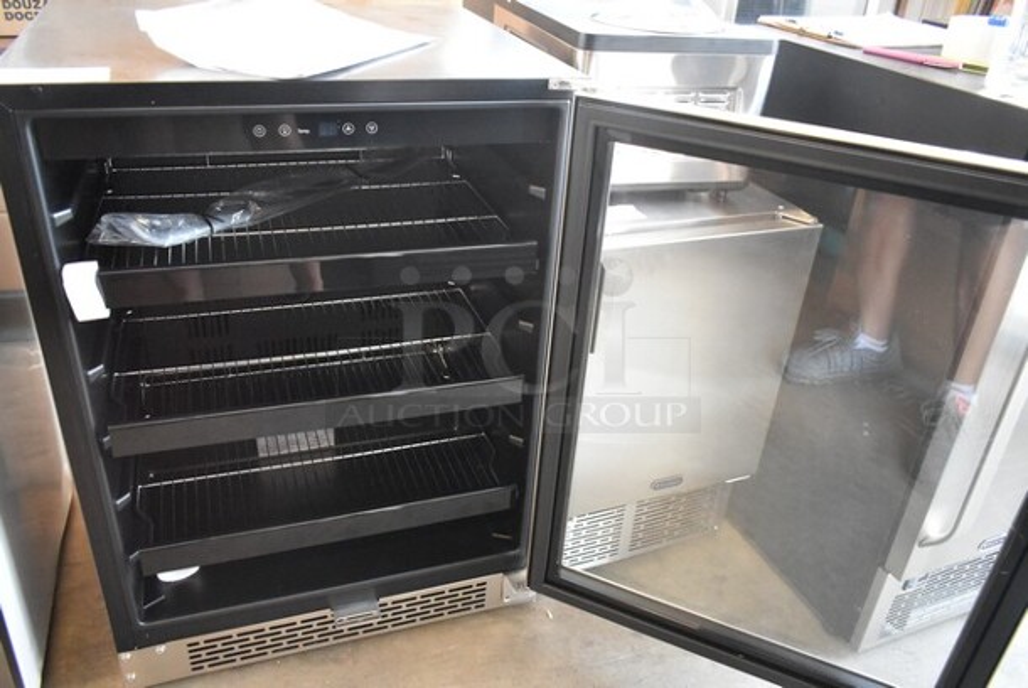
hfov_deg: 61.9
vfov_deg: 43.7
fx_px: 857
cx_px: 514
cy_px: 344
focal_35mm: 30
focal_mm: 20
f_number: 3.5
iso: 5000
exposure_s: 1/125
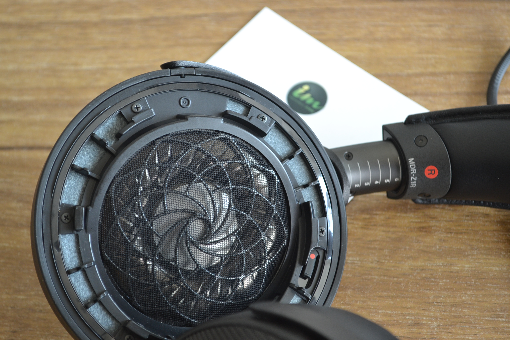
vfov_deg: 16.6
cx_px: 255
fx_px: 1169
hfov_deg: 24.6
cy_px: 170
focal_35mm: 82
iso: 400
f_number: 5.6
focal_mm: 55
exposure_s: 1/20
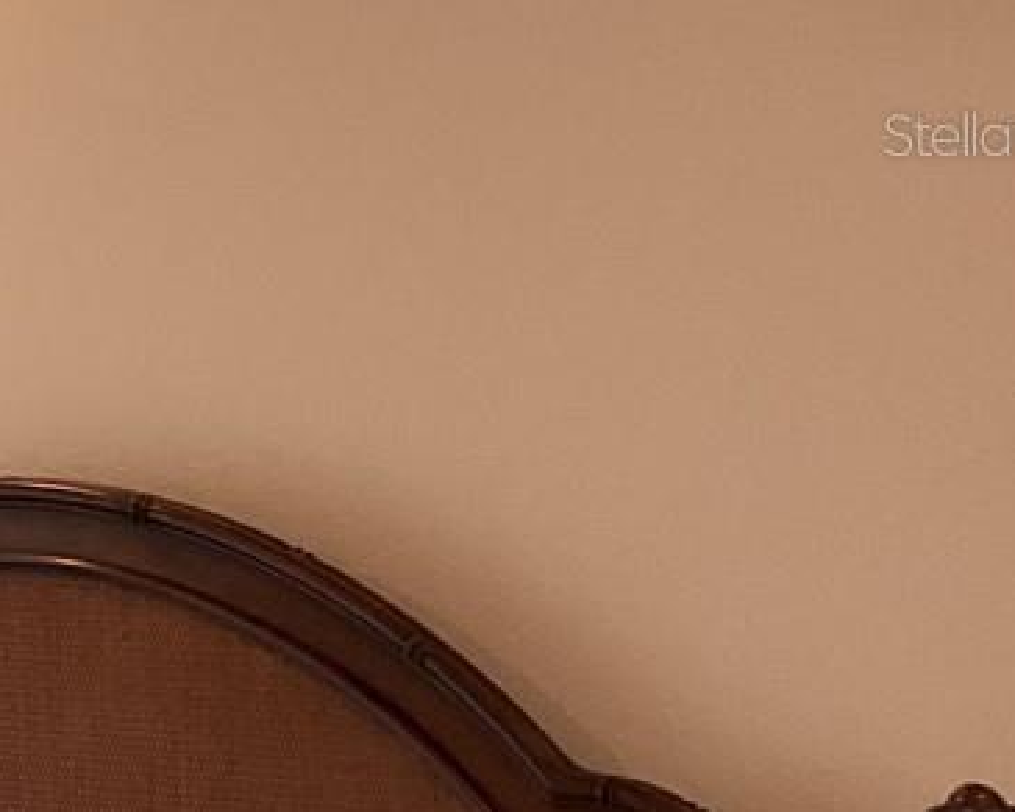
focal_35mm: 124
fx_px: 3725
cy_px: 133
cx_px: -1079
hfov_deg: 13.2
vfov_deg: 12.4
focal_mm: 3
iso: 40
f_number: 1.8
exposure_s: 1/60
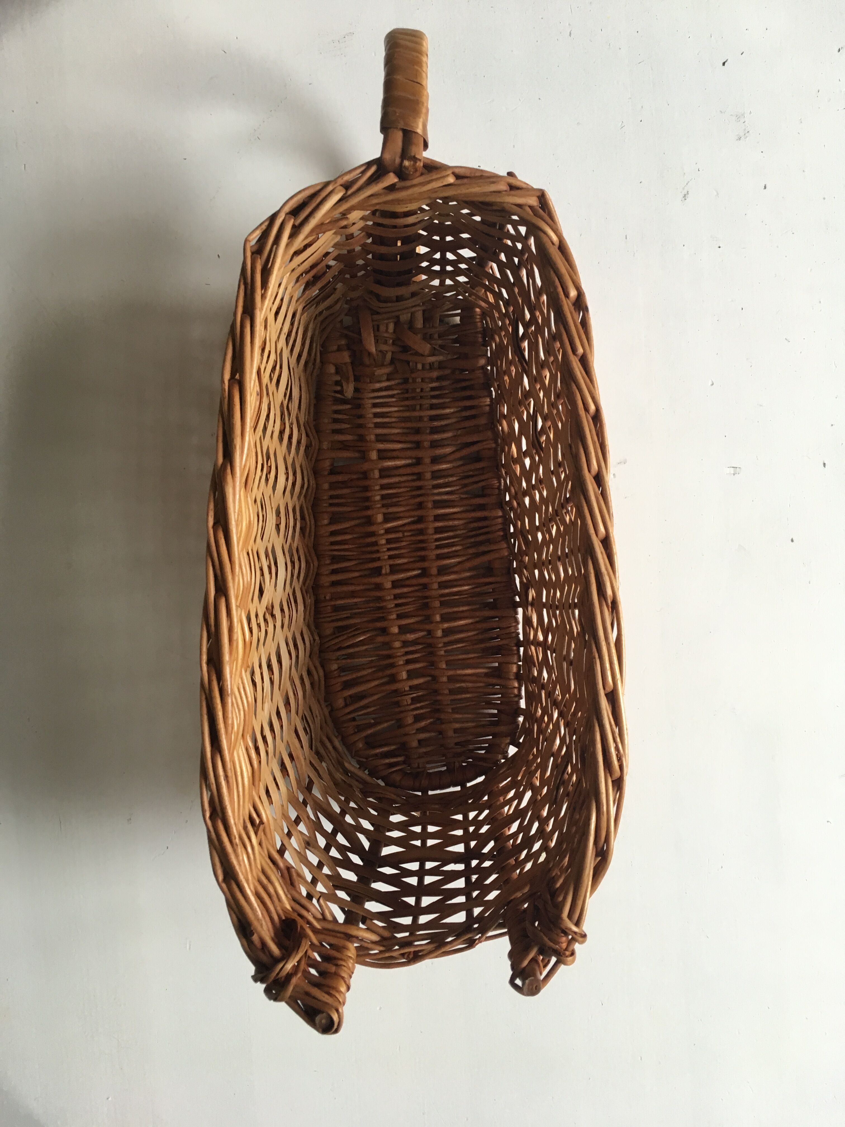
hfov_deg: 48.2
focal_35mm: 29
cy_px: 564
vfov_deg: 61.7
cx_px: 422
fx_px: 944
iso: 50
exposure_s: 1/33
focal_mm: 4.15
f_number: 2.2
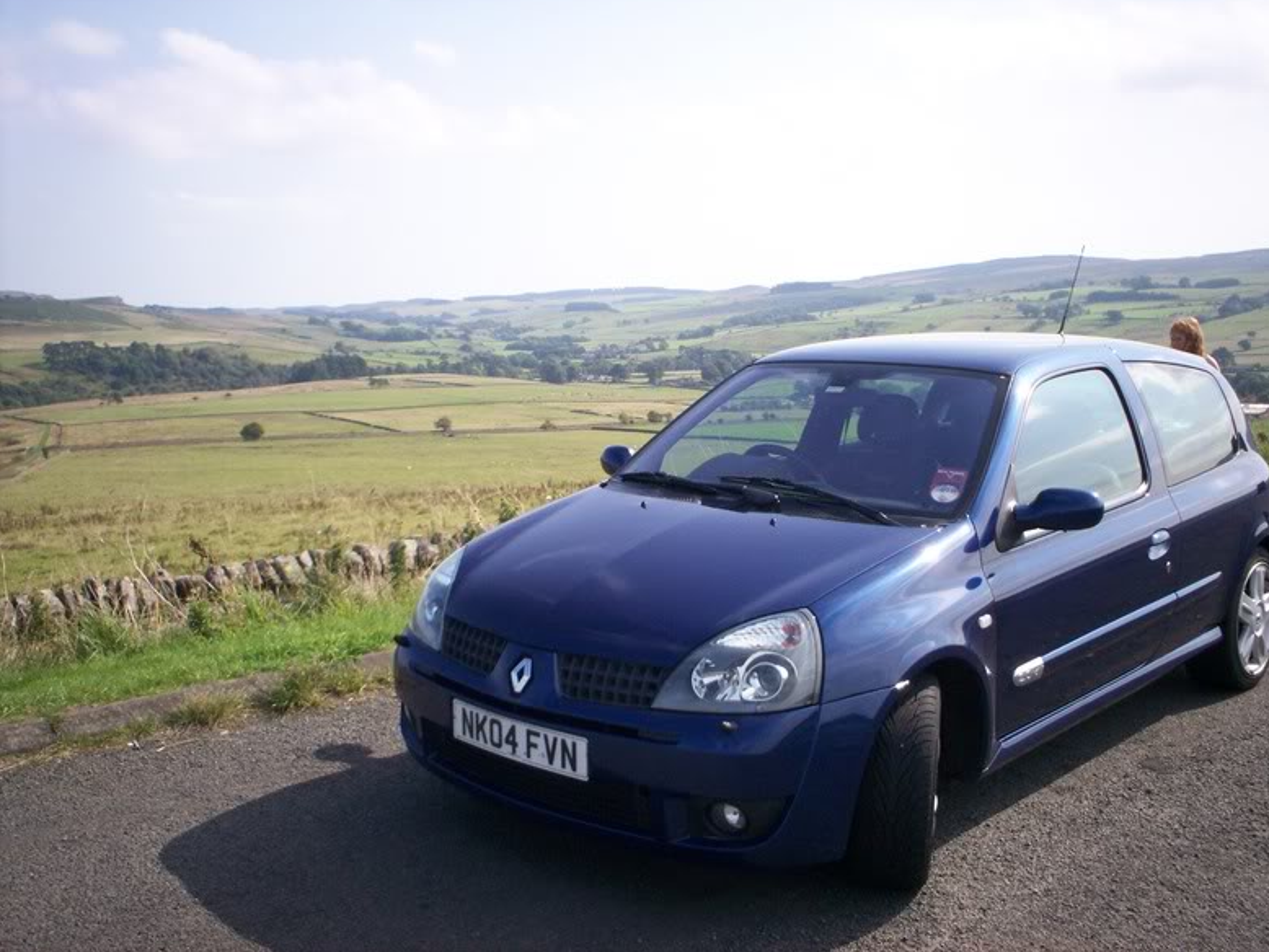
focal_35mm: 37
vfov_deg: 38.7
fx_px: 1357
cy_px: 465
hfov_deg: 50.1
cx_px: 651
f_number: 4.5
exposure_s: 1/407
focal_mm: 6
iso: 100
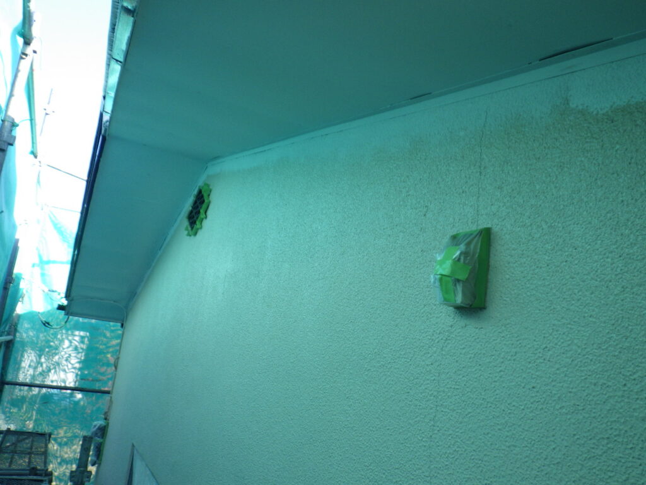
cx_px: 323
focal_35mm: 28
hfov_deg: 63.4
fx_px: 523
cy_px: 242
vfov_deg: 49.7
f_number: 3.5
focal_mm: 5
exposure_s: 1/160
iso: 125
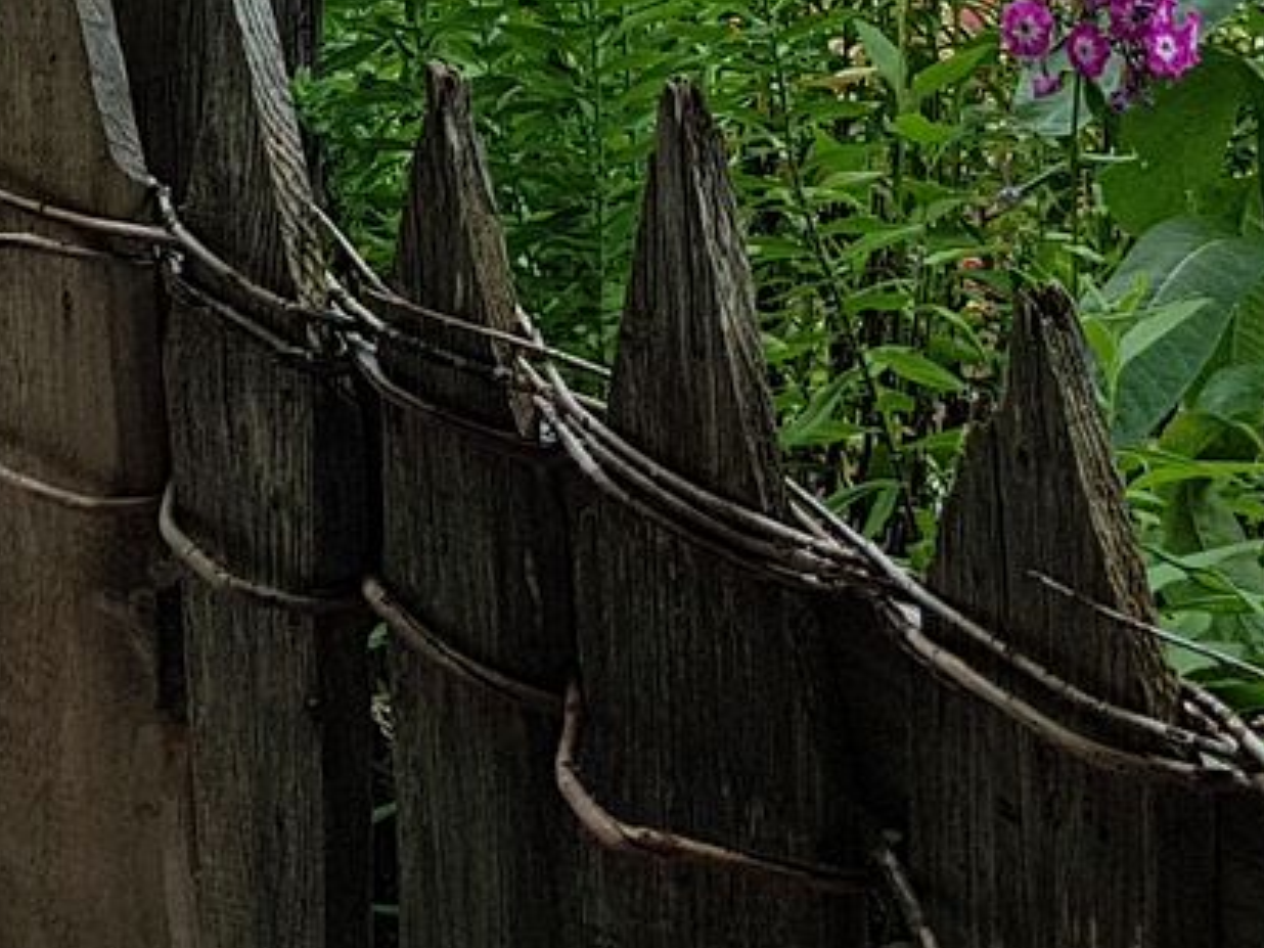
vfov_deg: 13.3
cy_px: -696
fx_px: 3688
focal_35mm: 101
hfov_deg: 19.4
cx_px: 620
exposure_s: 1/1400
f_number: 1.7
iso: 50
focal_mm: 4.2
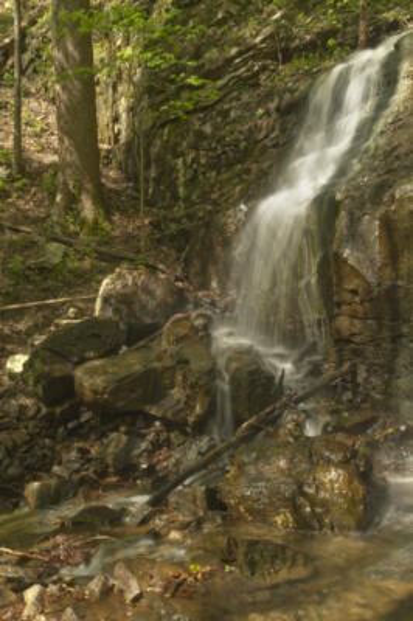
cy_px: 310
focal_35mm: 37
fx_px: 638
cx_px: 206
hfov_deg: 35.9
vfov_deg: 51.9
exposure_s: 1/6
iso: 100
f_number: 22
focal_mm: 25
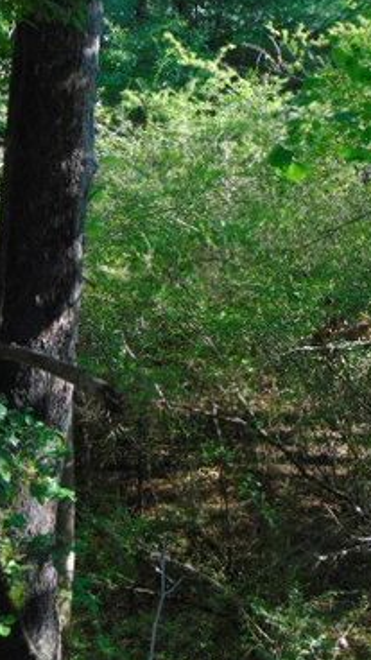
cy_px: 327
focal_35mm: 74
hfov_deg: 15.7
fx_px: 1294
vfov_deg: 28.6
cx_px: 443
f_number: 3.5
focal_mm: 9
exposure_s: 1/100
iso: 80
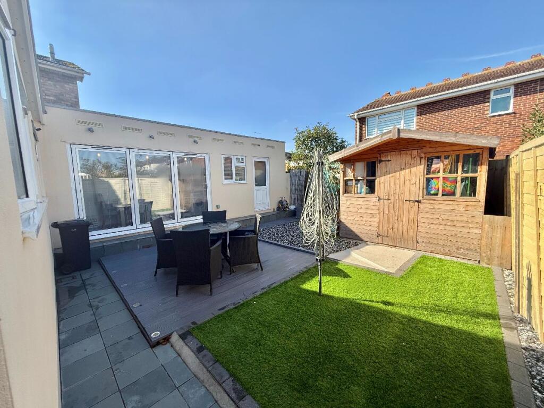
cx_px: 272
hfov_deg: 102.1
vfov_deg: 85.7
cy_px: 204
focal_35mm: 14
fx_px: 220
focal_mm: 2.22
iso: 50
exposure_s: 1/901
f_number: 2.2
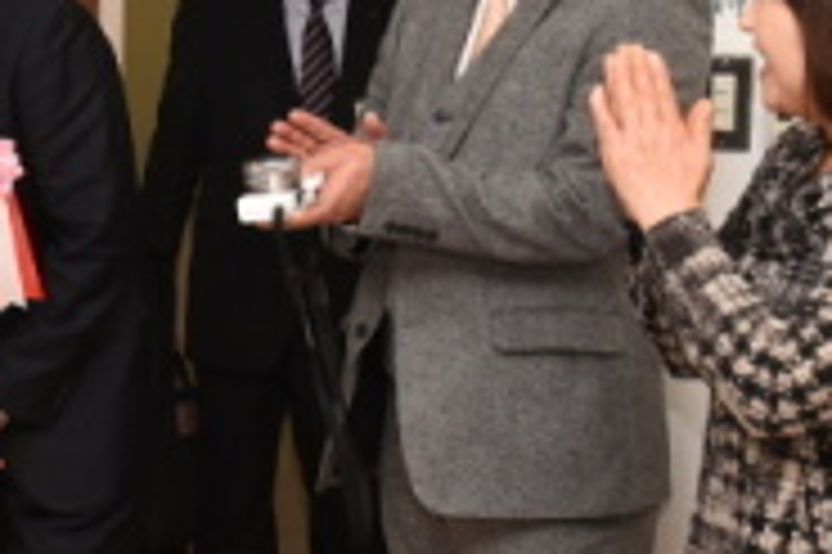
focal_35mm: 104
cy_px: 277
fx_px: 2401
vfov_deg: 13.1
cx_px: -288
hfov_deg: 18.2
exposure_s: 1/60
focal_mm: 32
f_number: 6.3
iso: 640
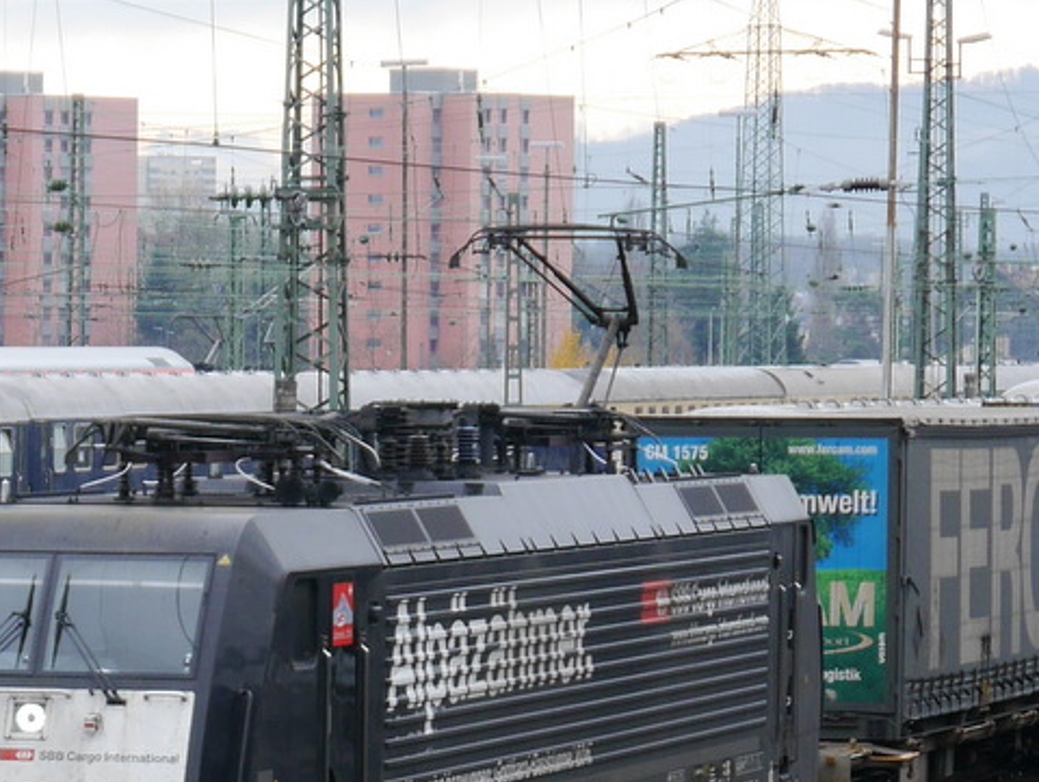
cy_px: 700
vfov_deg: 8.7
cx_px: 351
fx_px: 5108
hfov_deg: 11.6
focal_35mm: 170
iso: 160
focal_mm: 34
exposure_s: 1/100
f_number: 5.2
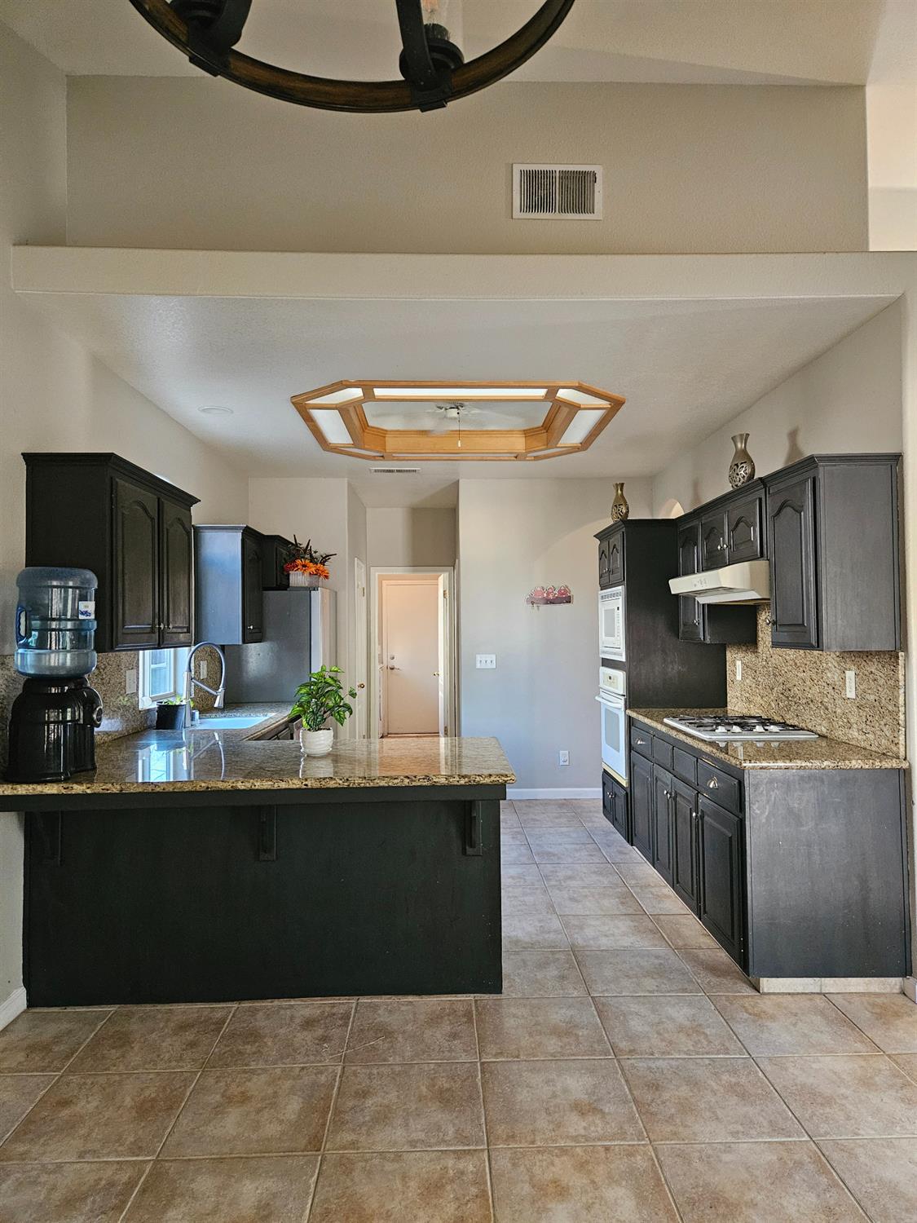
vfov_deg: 73.9
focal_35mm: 23
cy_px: 612
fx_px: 812
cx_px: 458
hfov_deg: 58.9
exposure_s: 1/120
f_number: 1.8
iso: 1000
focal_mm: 5.4
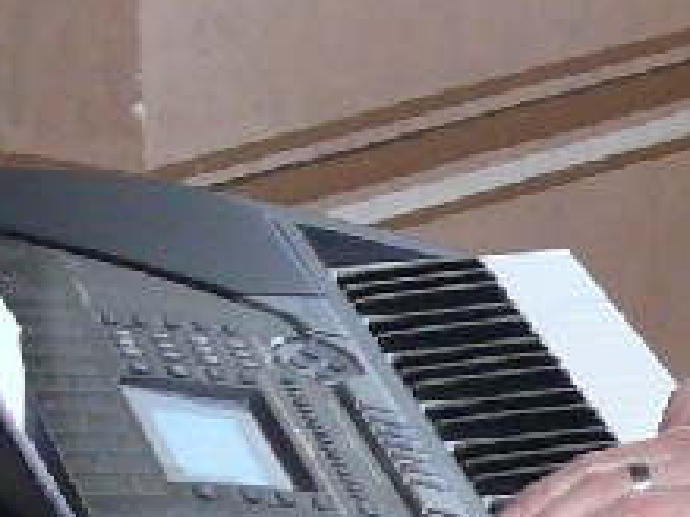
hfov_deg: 6.3
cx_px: 1049
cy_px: 126
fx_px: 6236
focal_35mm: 313
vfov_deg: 4.7
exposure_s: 1/30
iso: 200
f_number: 3.2
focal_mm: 10
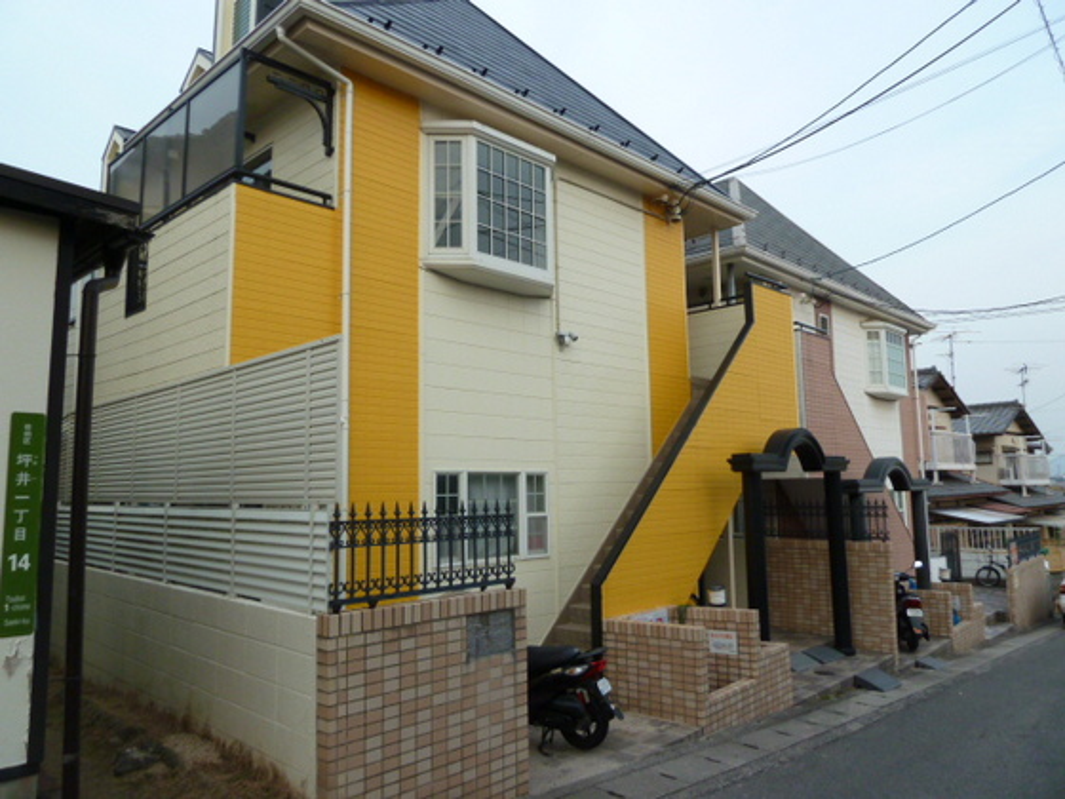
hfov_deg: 69.4
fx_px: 769
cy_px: 400
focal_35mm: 25
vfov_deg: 54.9
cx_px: 532
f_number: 3.3
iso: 200
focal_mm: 4.1
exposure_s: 1/250
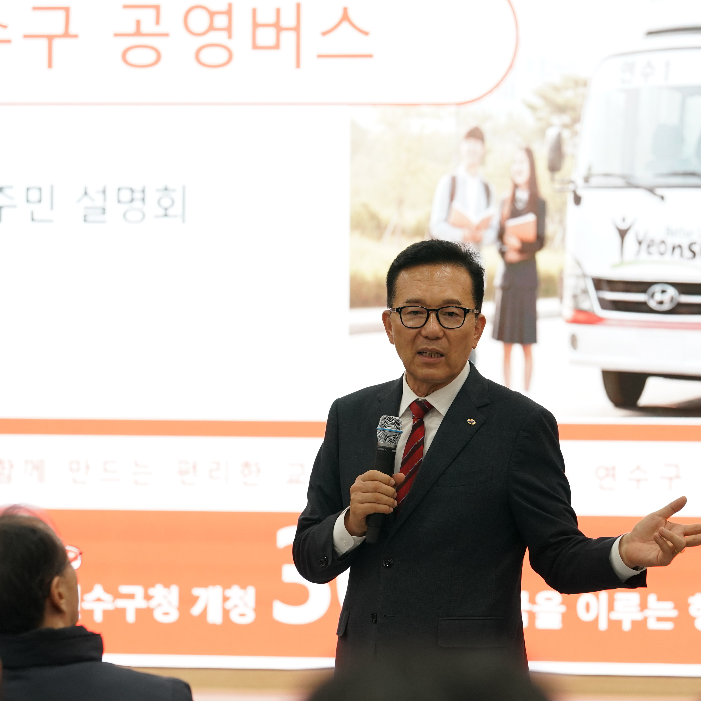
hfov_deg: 9.1
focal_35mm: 192
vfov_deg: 9.1
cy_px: 351
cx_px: 379
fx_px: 4399
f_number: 4.5
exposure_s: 1/250
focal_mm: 151
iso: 1600
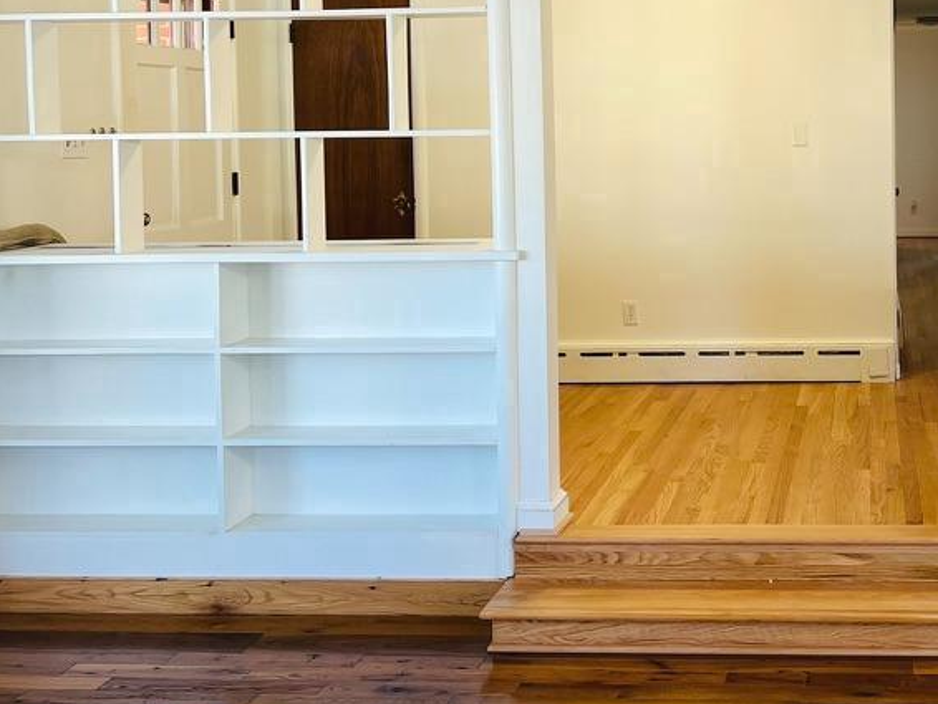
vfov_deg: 30.3
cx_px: 792
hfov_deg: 38.4
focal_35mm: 47
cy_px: 167
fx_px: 1274
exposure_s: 1/120
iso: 125
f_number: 1.5
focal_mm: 5.7
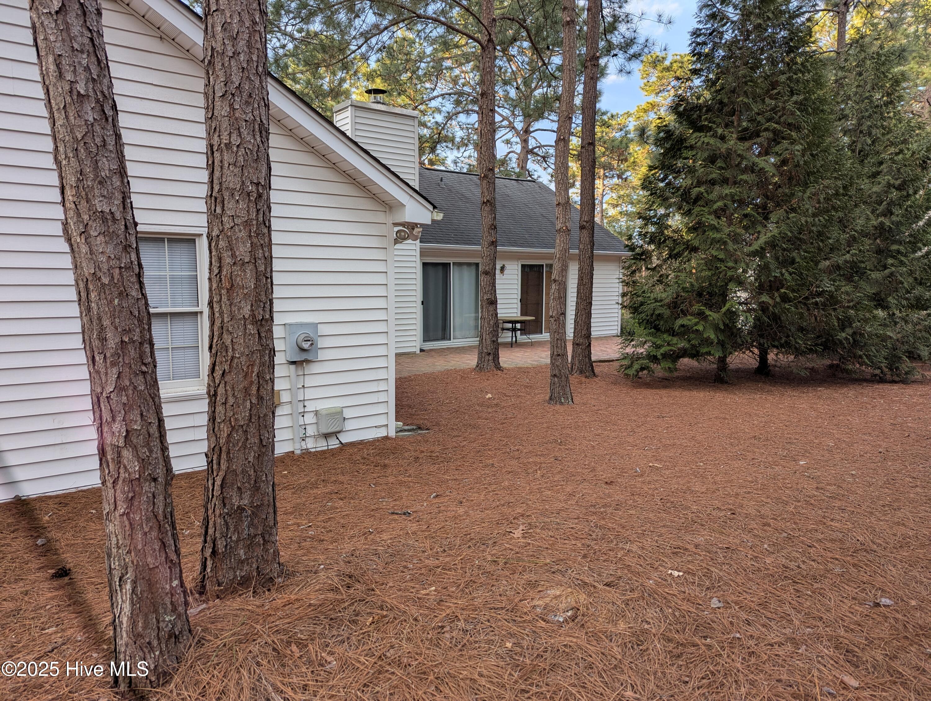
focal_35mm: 24
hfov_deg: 71.5
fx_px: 646
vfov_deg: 56.9
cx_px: 466
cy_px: 350
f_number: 1.85
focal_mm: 6.81
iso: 40
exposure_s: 1/107
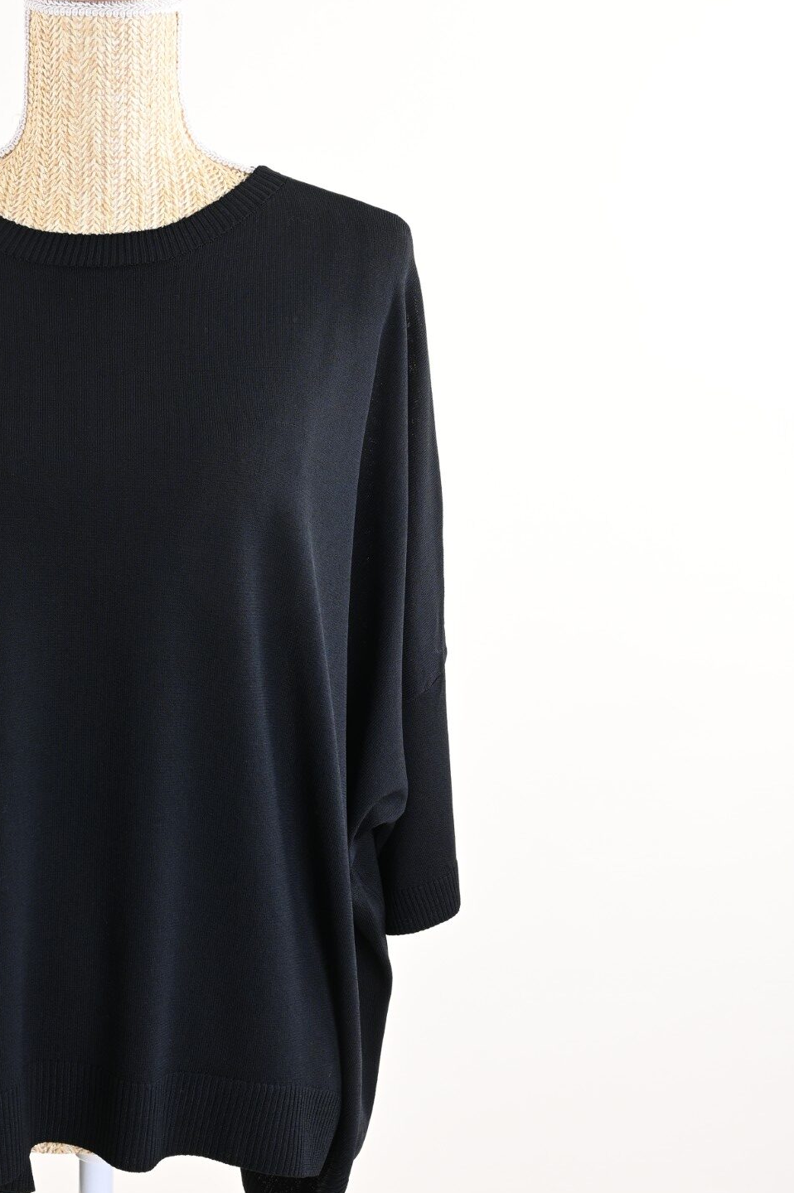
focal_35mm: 55
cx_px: 134
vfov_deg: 36.2
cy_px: 501
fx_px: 1822
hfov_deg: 24.1
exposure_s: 1/125
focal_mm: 33
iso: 125
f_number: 9
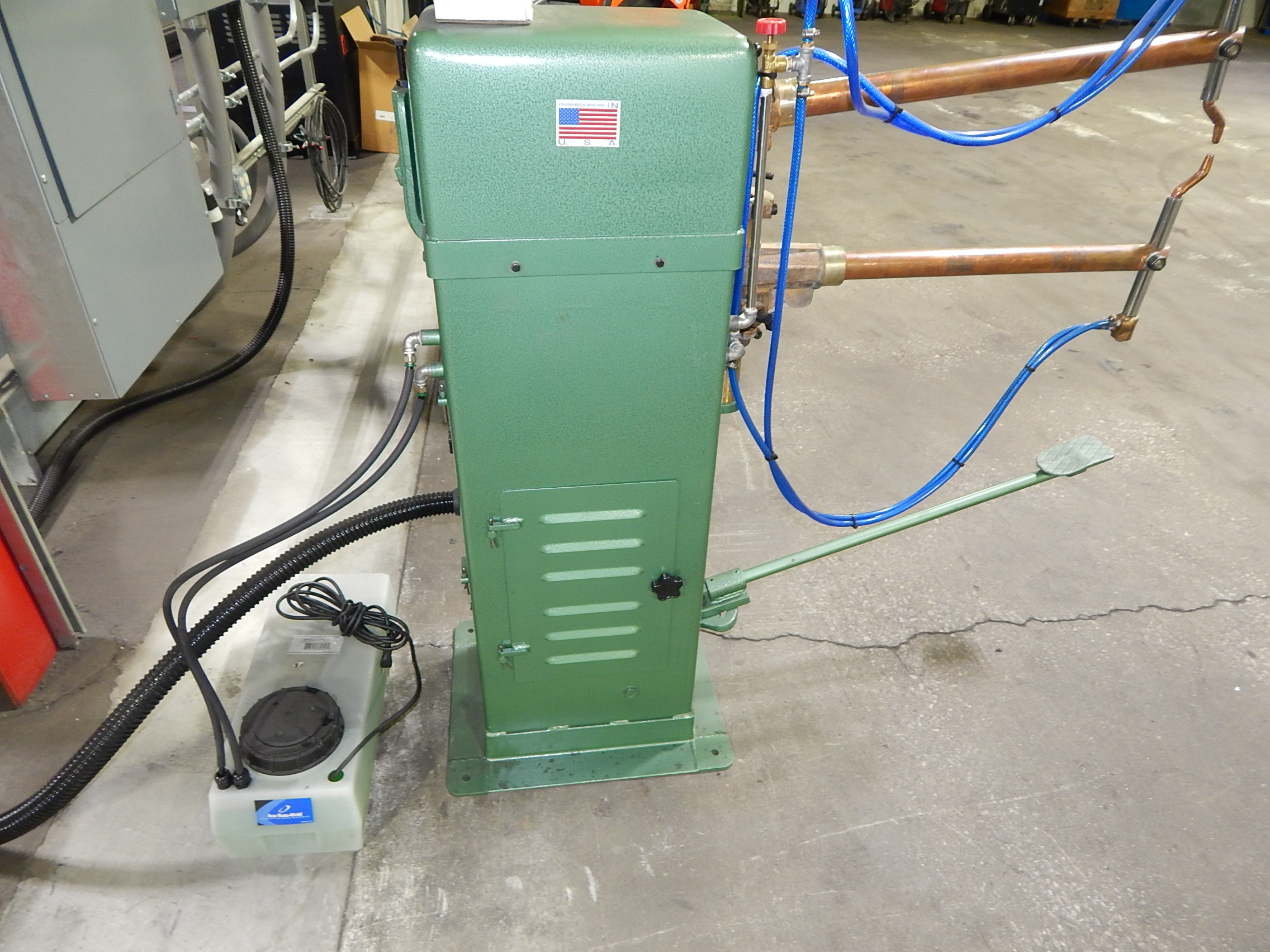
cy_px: 476
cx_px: 635
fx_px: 844
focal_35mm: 23
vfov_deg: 58.9
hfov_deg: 73.9
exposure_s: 1/13
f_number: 3
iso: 200
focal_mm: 4
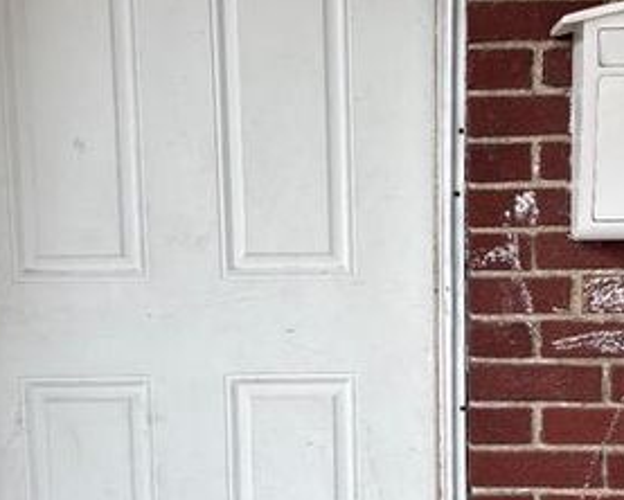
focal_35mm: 61
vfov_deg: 25.0
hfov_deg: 30.7
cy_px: 262
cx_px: 408
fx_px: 1127
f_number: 1.6
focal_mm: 5.96
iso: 50
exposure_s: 1/369
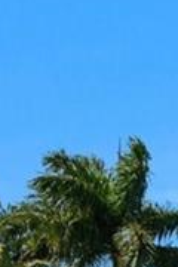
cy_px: 518
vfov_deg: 14.1
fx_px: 920
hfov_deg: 9.3
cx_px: 487
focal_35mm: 124
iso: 200
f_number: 8
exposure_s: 1/1000
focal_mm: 14
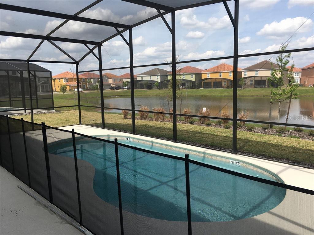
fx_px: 263
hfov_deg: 61.7
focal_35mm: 29
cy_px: 118
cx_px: 157
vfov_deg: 48.2
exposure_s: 1/1131
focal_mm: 4.15
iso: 25
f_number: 2.2
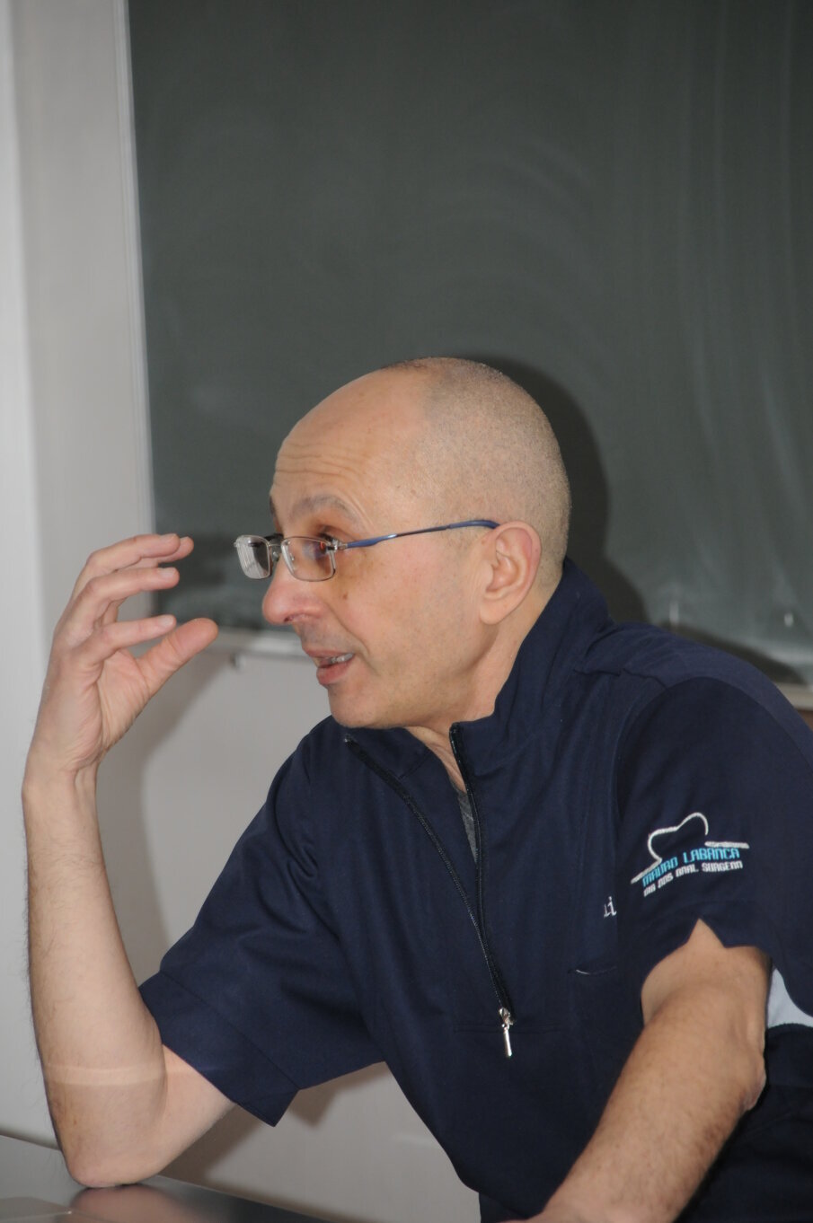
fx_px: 10185
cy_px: 612
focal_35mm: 300
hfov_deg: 4.6
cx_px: 406
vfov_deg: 6.9
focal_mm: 200
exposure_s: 1/60
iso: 800
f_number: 6.3
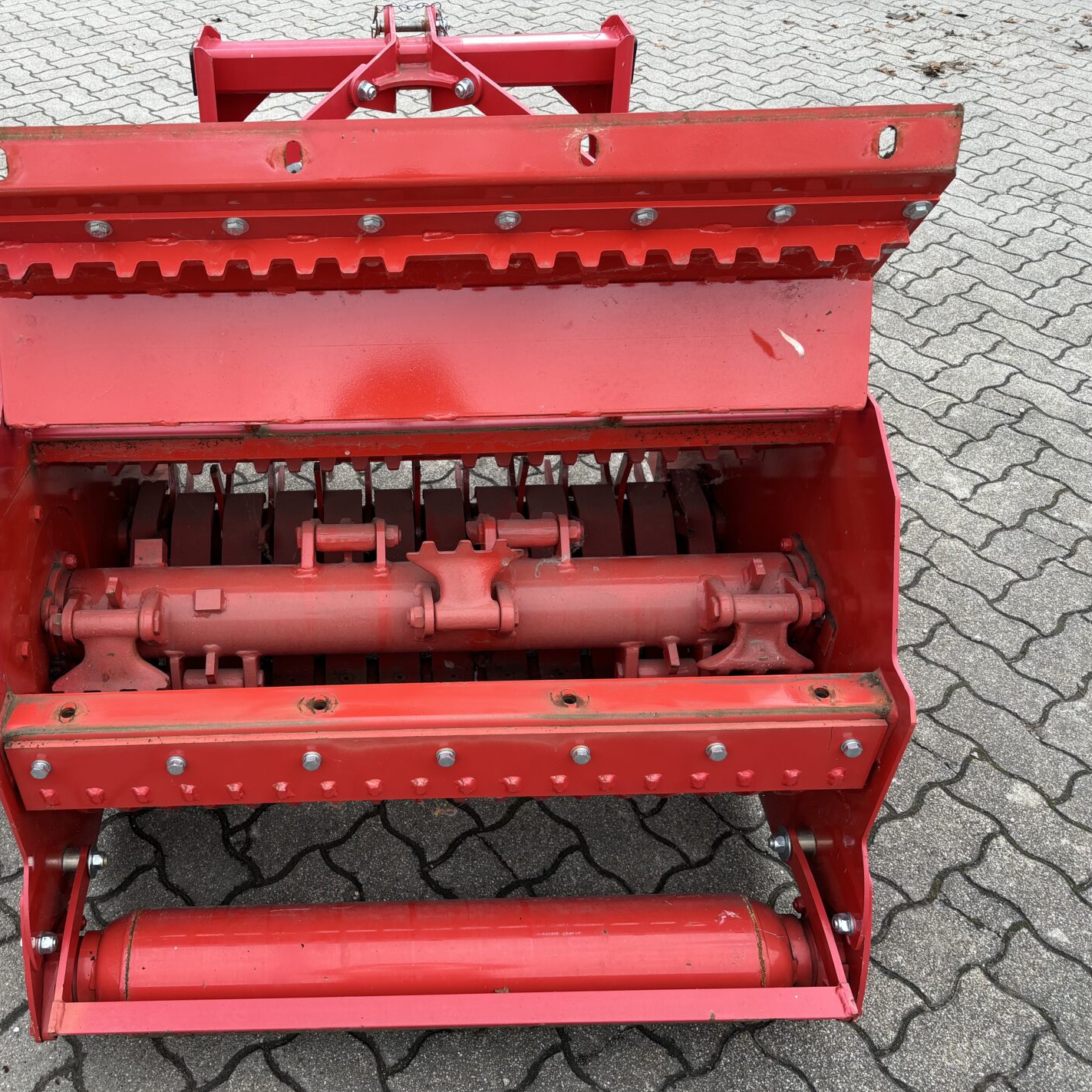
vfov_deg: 52.5
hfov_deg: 51.6
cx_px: 372
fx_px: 1106
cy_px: 548
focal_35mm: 31
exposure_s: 1/121
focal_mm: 5.96
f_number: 1.6
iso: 40
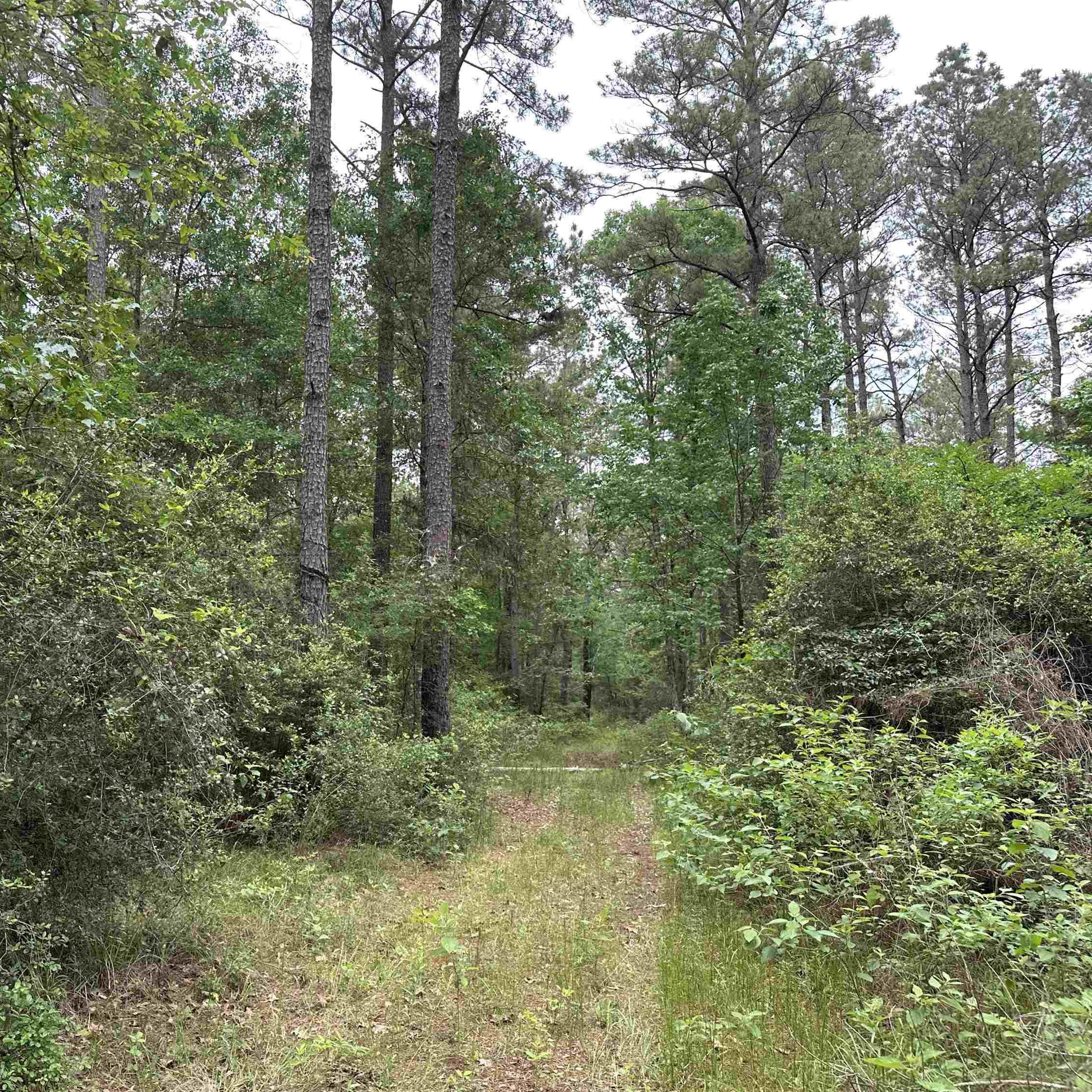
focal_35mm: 29
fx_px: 1035
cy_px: 558
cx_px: 417
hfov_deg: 55.1
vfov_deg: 55.6
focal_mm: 6.86
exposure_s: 1/491
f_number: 1.78
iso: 80
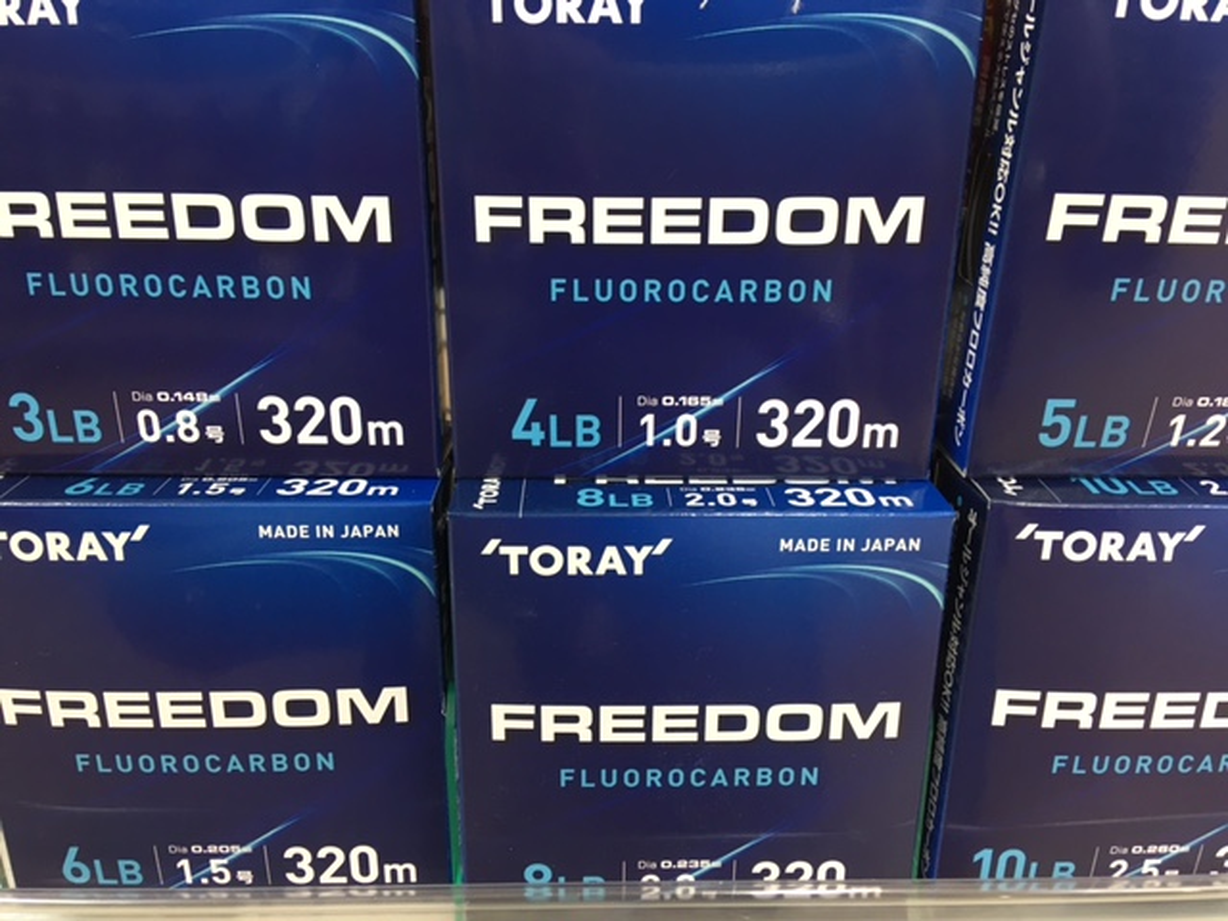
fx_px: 1029
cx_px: 614
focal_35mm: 29
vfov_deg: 48.2
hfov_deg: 61.7
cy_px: 460
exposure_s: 1/30
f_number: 2.2
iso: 64
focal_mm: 4.15
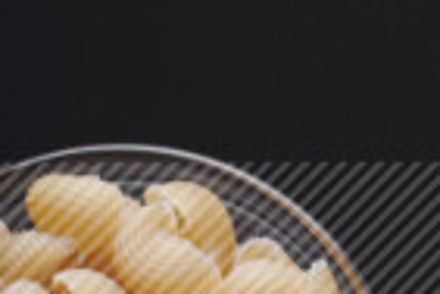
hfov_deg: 7.2
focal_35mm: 283
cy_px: 701
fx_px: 3459
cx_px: 549
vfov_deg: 4.7
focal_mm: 50
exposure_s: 1/100
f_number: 8
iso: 100
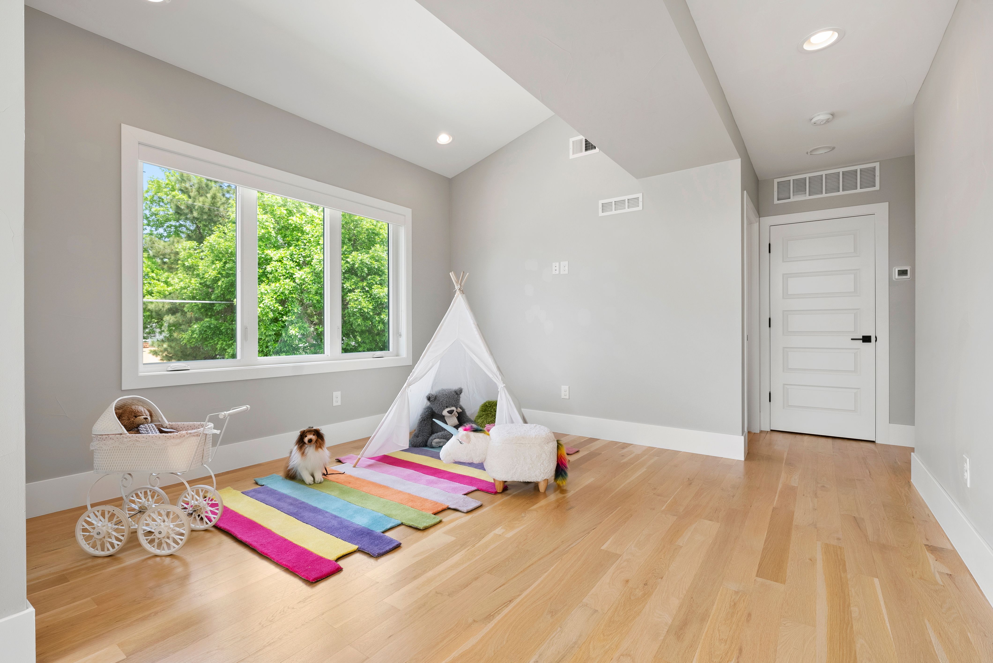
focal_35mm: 16
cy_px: 332
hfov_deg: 96.7
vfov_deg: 73.8
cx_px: 496
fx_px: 442
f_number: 8
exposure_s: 1/13
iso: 400
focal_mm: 16
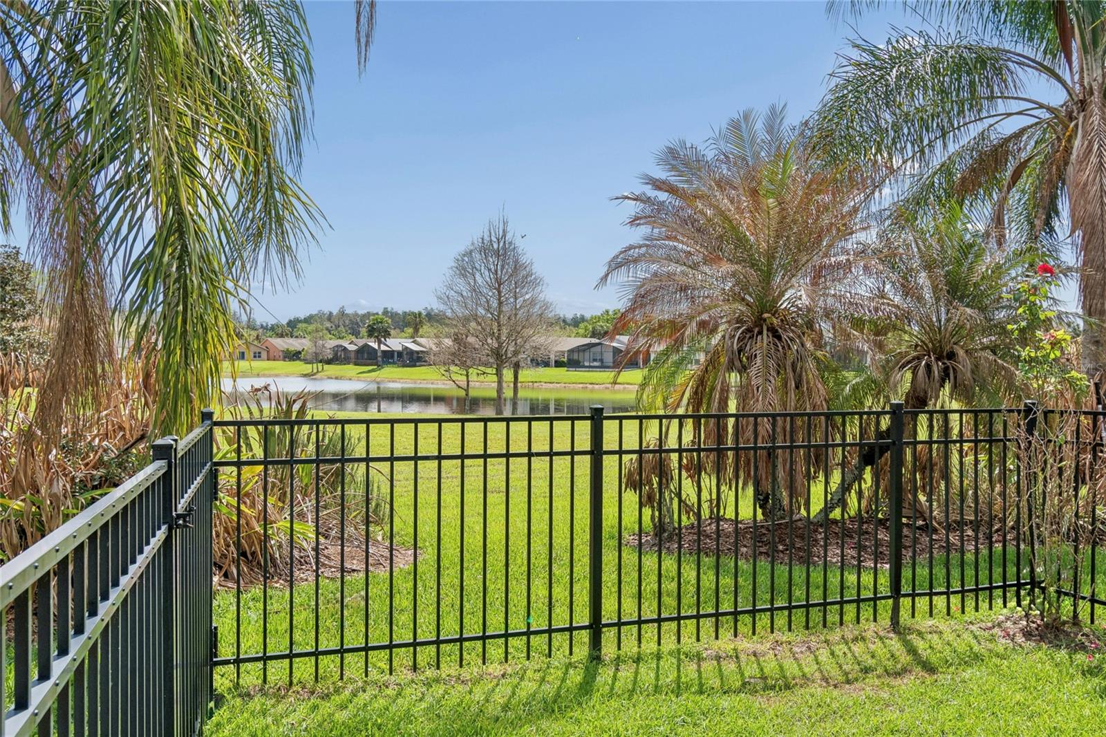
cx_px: 553
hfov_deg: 61.9
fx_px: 921
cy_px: 368
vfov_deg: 43.6
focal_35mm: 30
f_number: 7.1
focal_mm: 20
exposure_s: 1/640
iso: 100
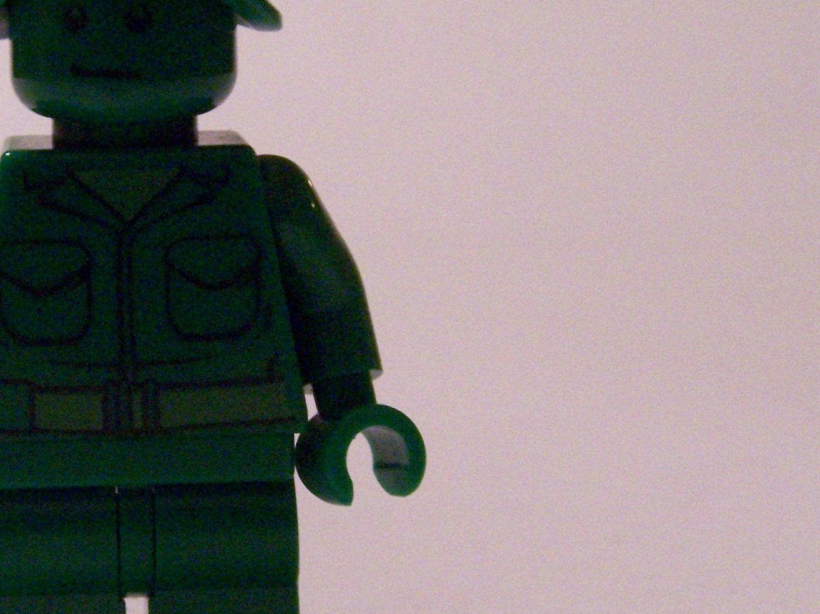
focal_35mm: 100
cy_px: 297
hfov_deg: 19.4
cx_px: 156
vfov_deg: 14.8
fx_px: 2368
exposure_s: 1/15
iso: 400
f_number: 5
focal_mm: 8.5
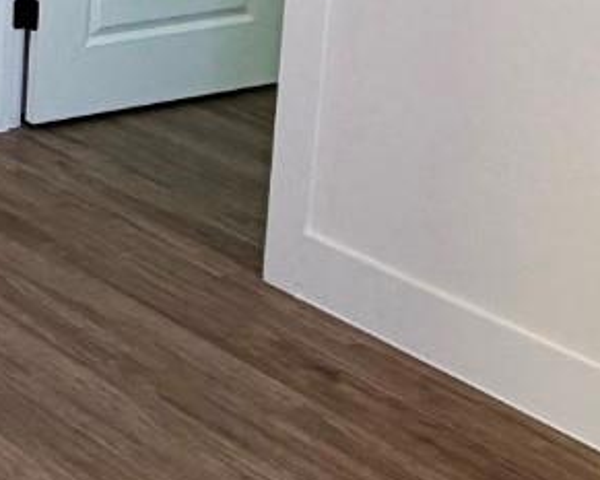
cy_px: -204
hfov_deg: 17.3
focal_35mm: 94
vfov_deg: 15.3
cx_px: -423
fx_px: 1670
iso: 40
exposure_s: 1/120
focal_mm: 2.2
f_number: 2.2
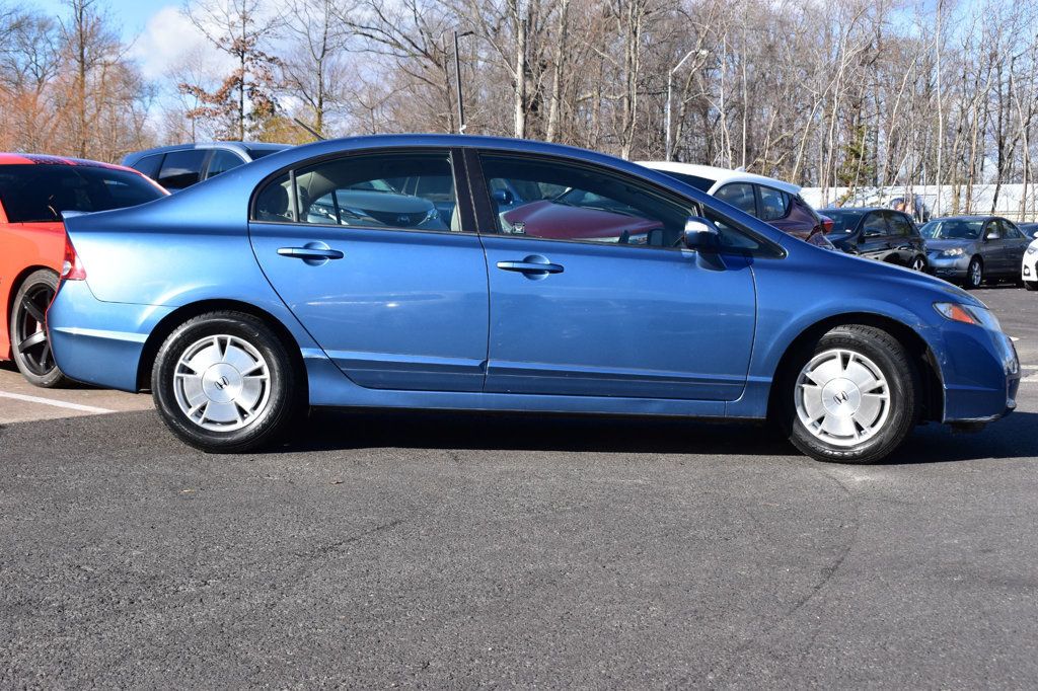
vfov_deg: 26.5
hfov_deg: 38.9
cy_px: 346
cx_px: 519
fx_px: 1470
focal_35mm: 51
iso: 400
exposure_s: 1/400
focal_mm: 34
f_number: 11
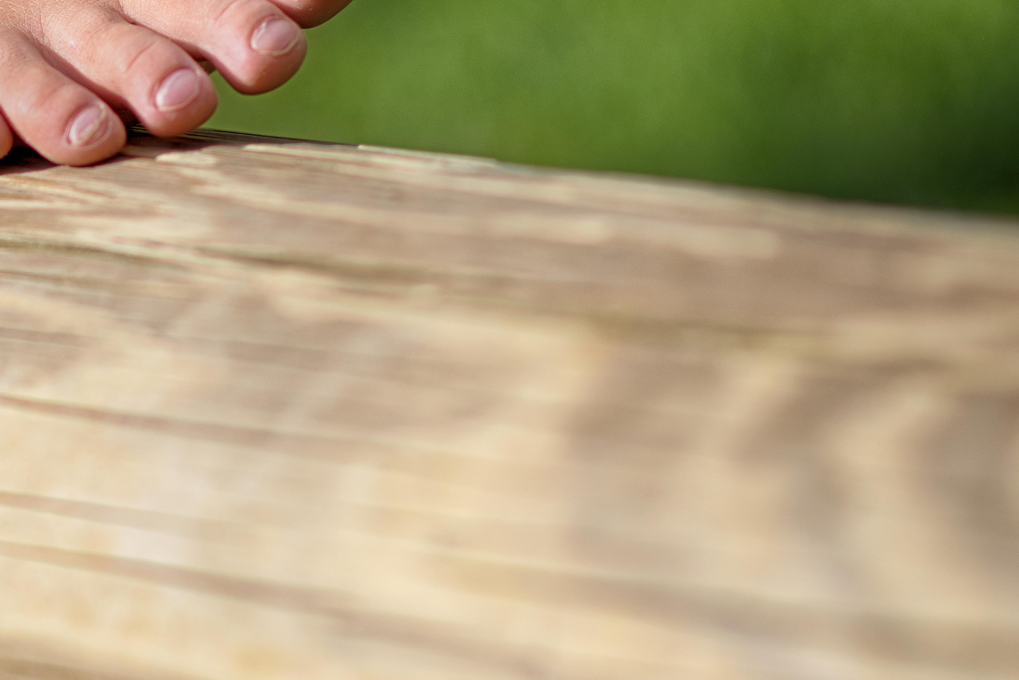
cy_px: 284
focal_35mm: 221
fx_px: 6257
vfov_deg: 6.2
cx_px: -76
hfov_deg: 9.2
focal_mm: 85
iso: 31
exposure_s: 1/1600
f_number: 2.5
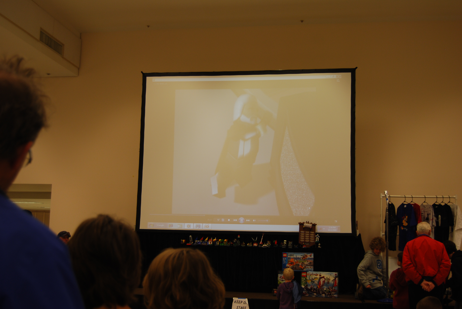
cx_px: 231
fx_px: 597
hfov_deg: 42.3
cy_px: 154
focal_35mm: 46
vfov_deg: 29.0
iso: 220
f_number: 4.5
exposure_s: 1/30
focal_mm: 31
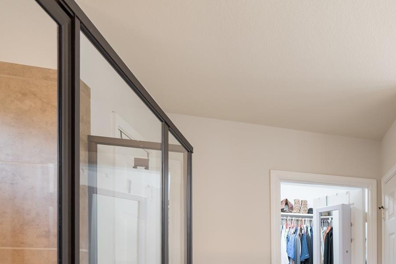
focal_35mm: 34
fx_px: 374
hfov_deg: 44.2
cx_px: 425
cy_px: 280
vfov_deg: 34.4
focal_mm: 15
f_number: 8
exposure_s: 1/13
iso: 400
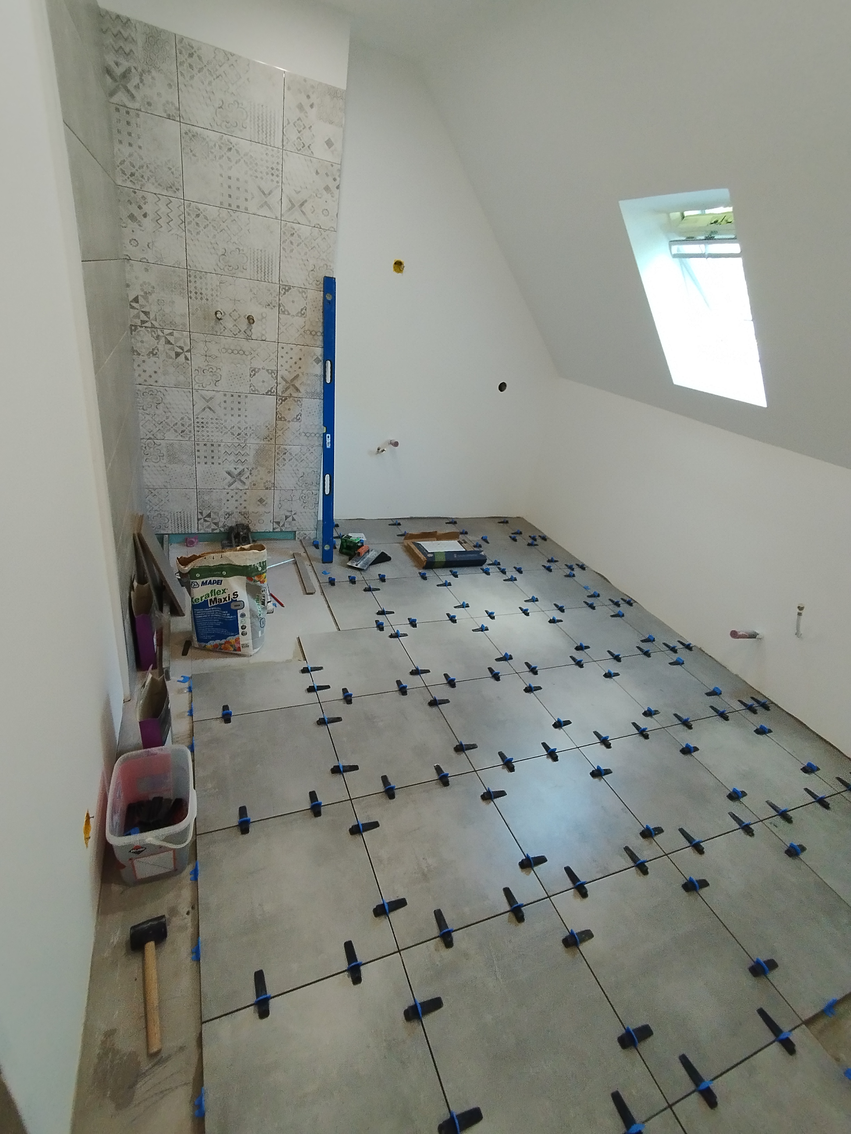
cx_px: 426
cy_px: 567
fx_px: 524
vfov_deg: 94.5
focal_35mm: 16
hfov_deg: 78.1
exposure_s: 1/33.3
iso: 210
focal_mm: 1.65
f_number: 2.2
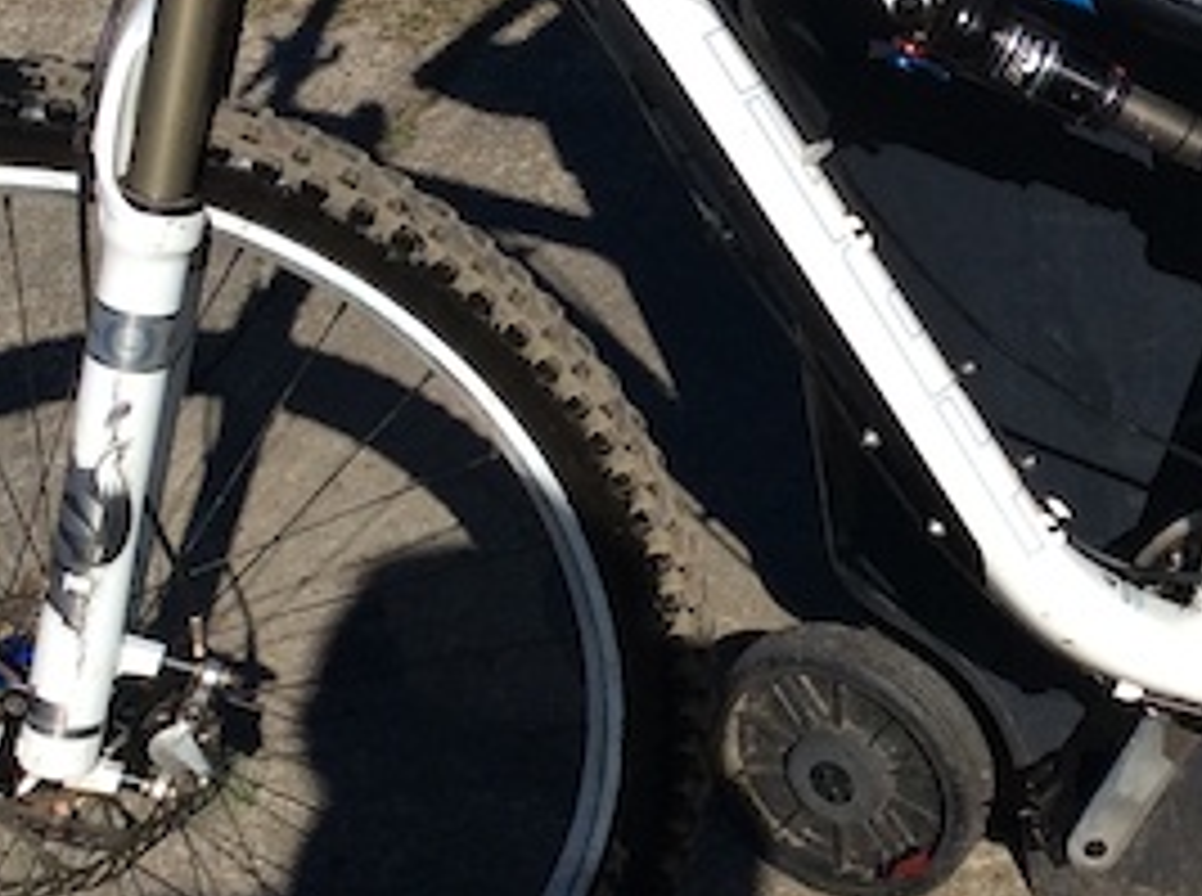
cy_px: 378
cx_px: 1076
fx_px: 3326
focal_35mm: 96
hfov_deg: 20.1
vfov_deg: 15.3
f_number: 2.4
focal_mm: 3.3
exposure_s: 1/2387
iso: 32
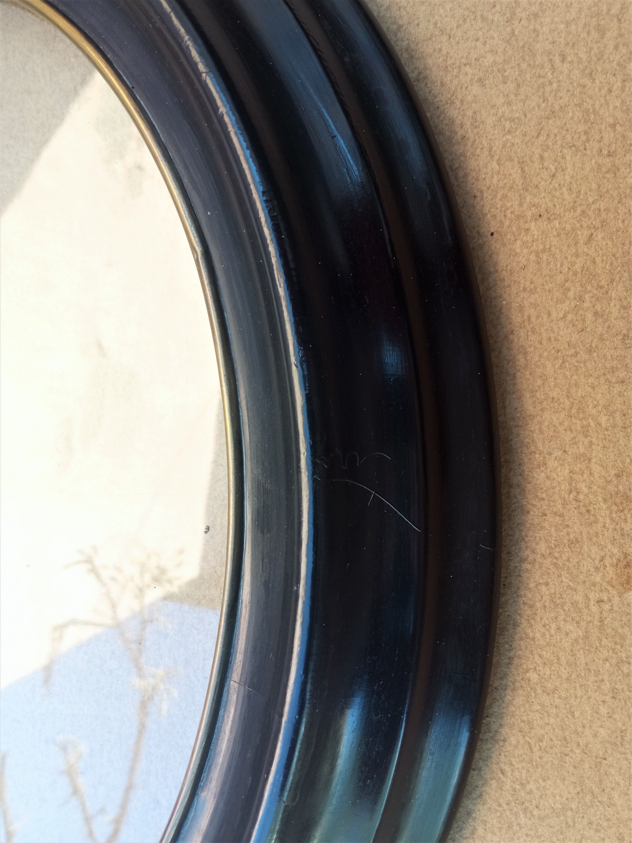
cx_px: 316
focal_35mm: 27
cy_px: 422
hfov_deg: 51.4
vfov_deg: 65.3
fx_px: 657
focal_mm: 3.79
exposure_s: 1/50
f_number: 2.2
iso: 122
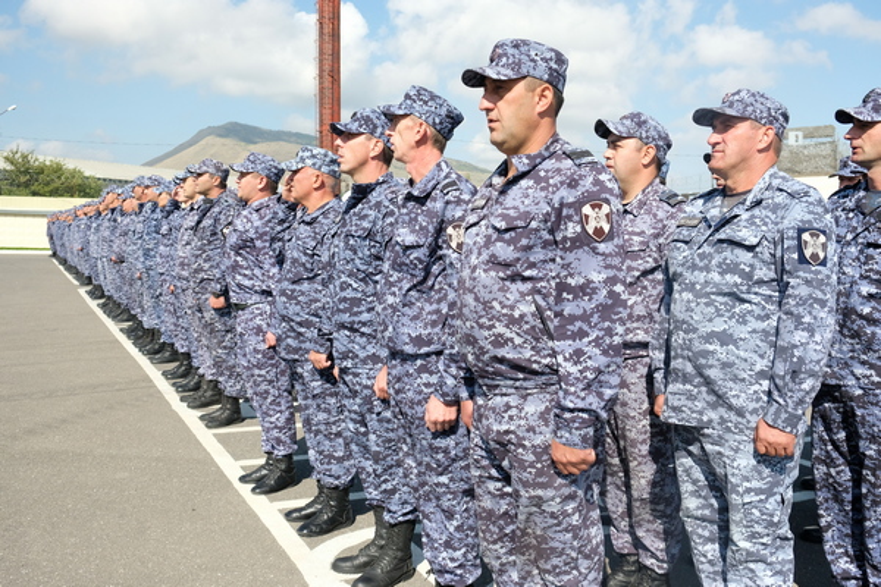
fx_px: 808
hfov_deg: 57.2
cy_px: 294
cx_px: 440
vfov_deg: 40.0
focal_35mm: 33
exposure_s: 1/3800
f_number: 5.6
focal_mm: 22.3
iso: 1250
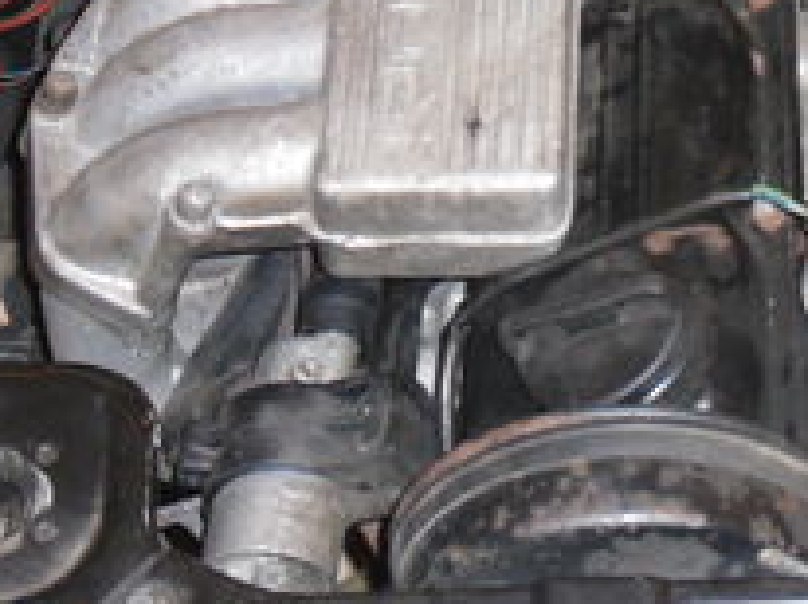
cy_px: -208
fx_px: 2541
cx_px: 906
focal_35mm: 109
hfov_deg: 17.4
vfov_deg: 13.0
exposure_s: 1/45
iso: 200
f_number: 3.8
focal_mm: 6.36
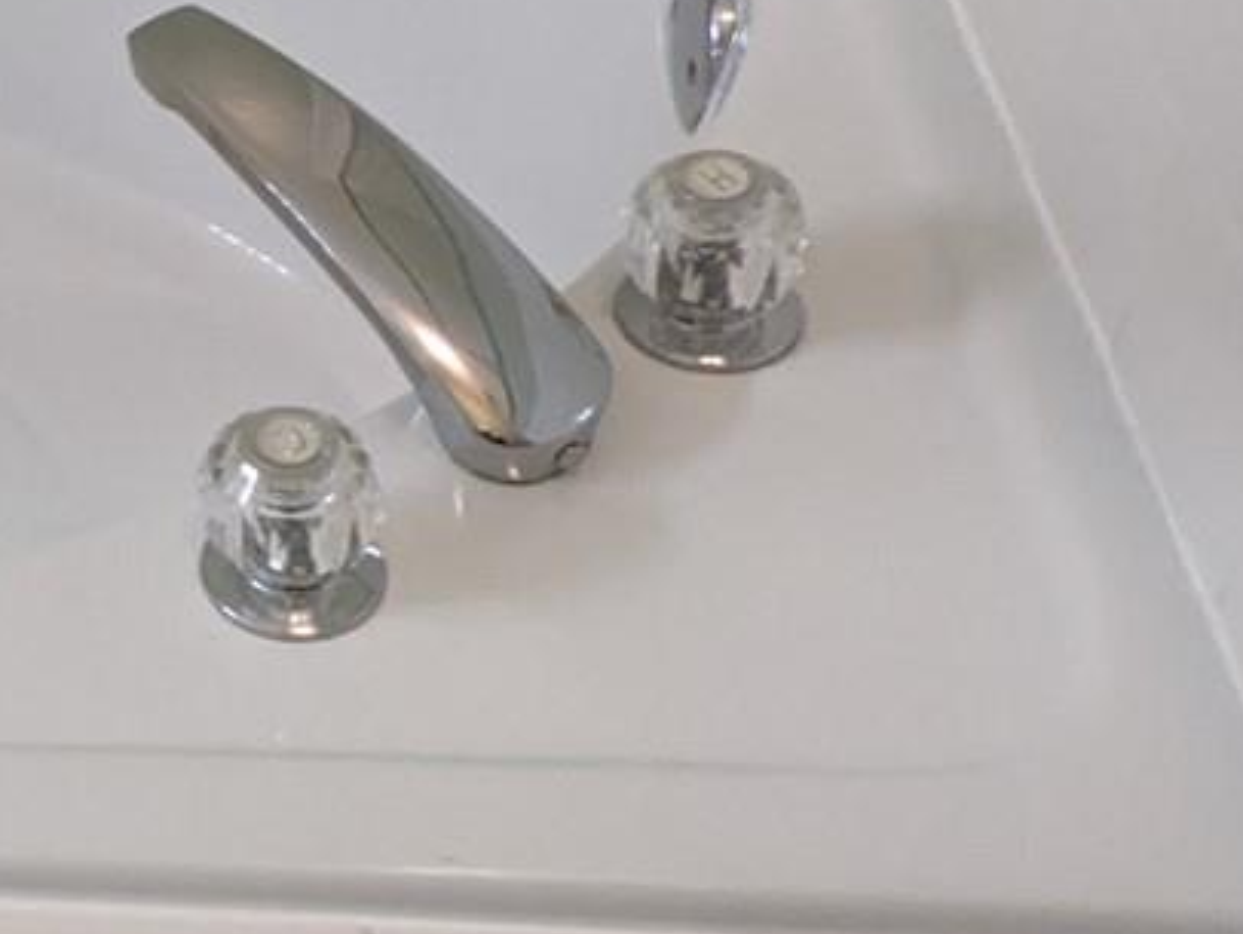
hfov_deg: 24.5
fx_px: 2264
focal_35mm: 63
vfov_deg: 23.0
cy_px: 175
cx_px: -576
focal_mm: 2.22
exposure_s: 1/100
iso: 468
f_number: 2.2
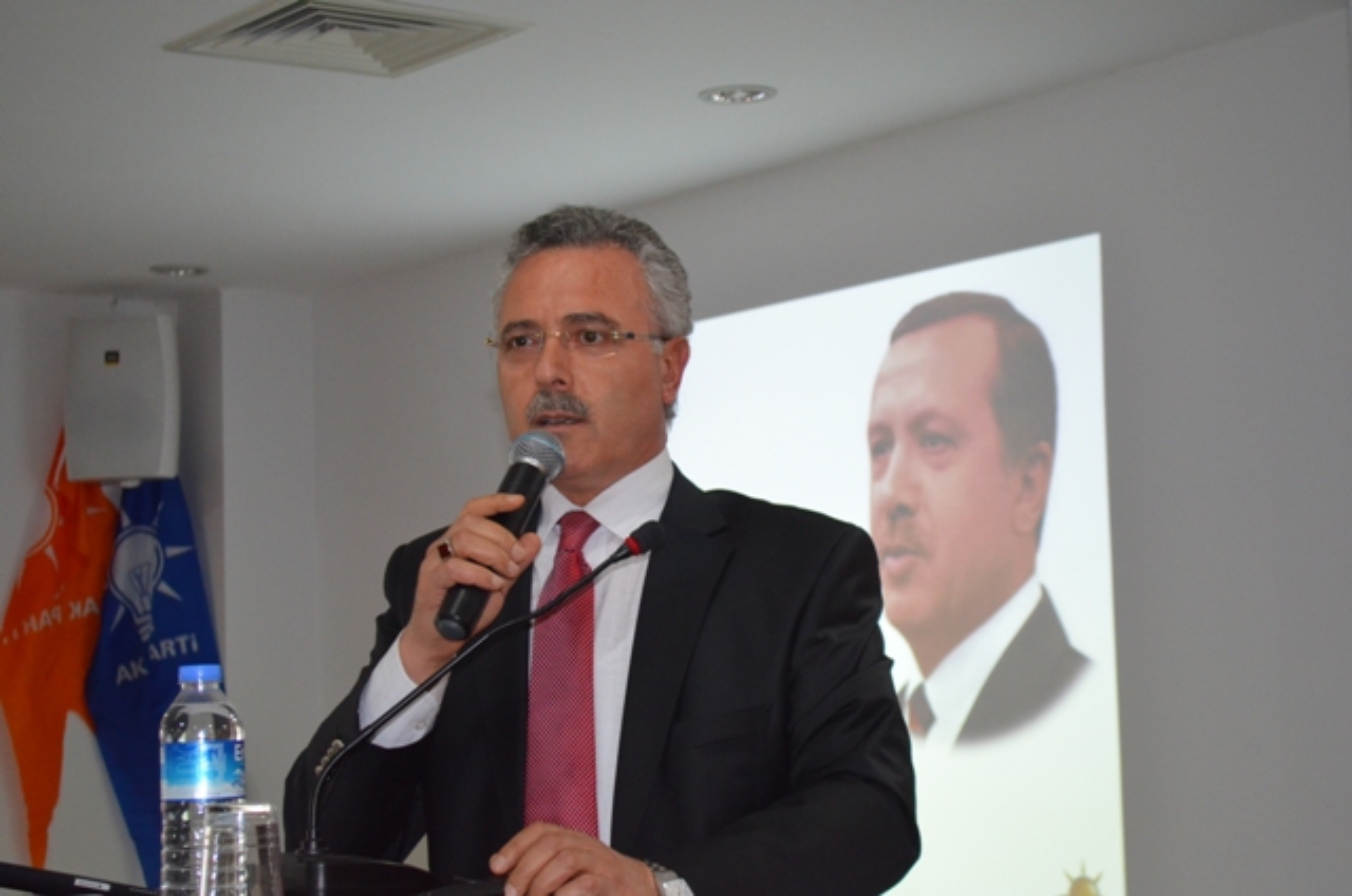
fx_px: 2699
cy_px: 448
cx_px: 676
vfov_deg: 18.8
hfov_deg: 28.1
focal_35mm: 72
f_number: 5.6
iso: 2000
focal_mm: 48
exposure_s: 1/60
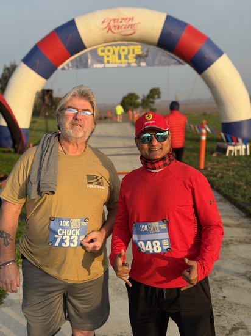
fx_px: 464
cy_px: 168
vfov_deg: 39.7
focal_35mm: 48
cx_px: 126
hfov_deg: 30.2
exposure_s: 1/1264
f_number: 1.78
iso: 64
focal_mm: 6.76
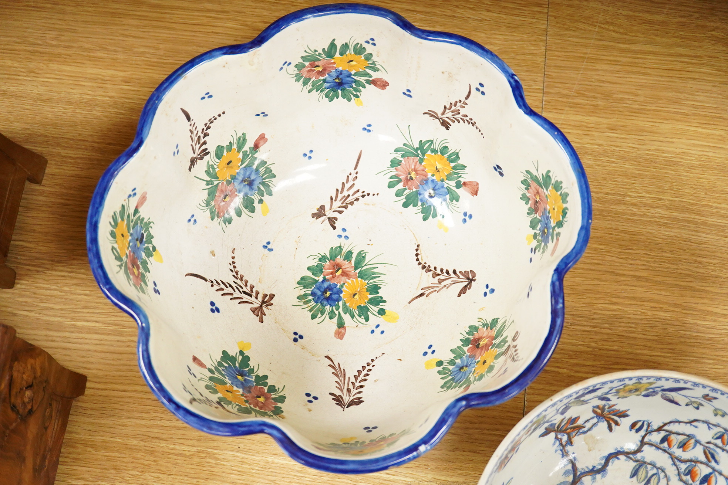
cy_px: 242
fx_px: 910
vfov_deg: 29.9
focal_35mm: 45
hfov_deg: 43.6
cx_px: 364
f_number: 3.5
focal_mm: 30
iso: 2500
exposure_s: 1/160
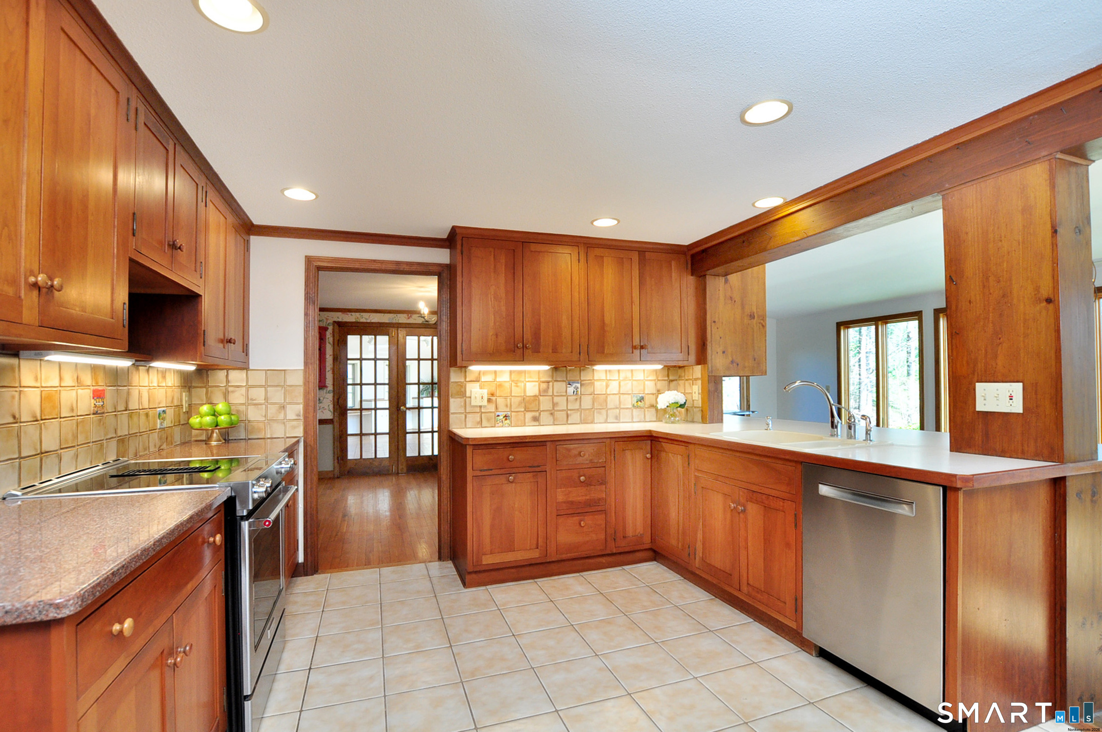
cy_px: 366
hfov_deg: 100.5
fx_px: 459
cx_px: 551
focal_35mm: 15
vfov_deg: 77.2
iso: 640
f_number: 5
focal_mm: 10
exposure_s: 1/100
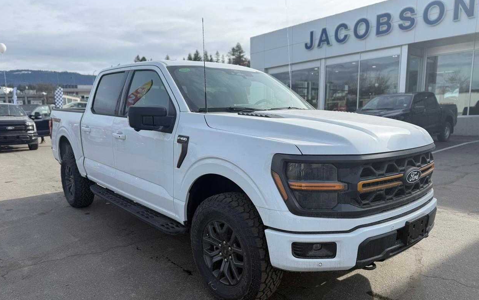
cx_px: 240
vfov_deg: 47.4
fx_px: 339
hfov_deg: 70.4
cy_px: 178
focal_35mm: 26
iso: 80
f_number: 1.78
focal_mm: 6.76
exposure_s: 1/4167
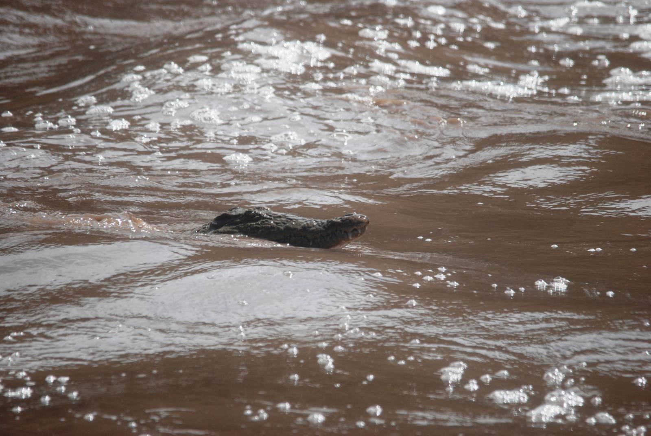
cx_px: 326
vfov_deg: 1.8
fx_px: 13578
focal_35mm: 750
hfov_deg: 2.7
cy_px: 218
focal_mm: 500
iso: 200
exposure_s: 1/800
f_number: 6.3
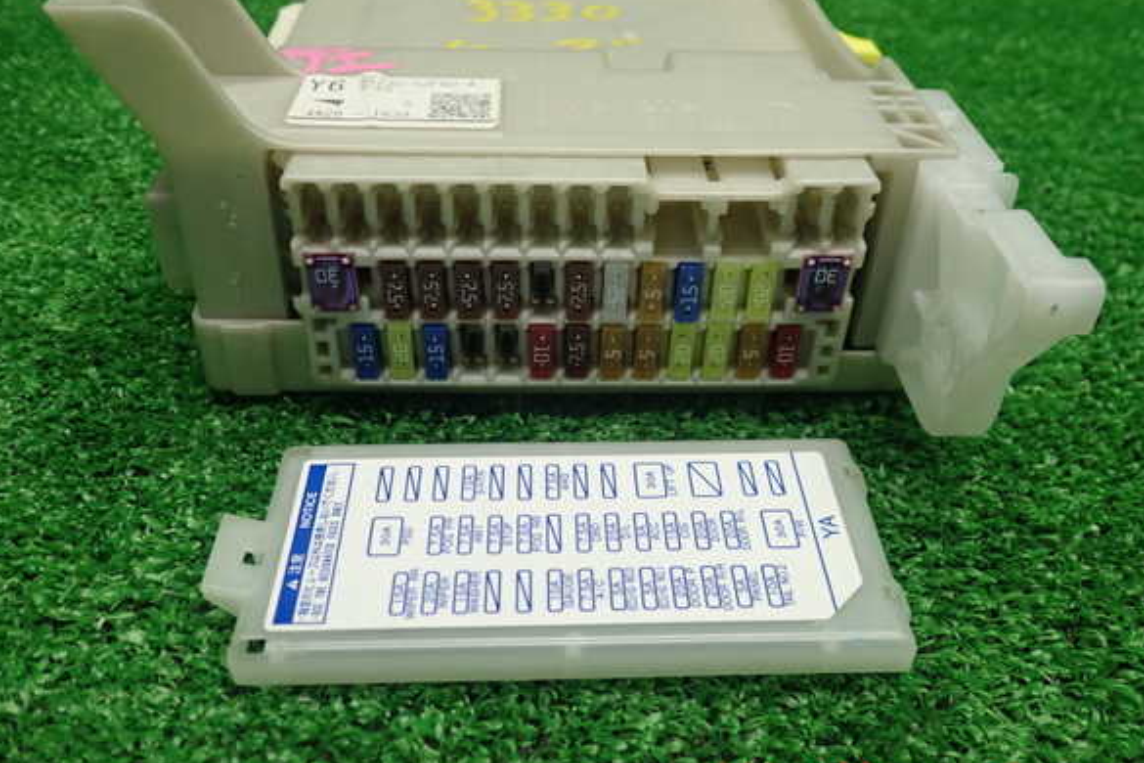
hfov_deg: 58.7
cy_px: 368
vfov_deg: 41.1
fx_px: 1017
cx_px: 573
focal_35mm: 32
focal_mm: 5.5
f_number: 2.3
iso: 400
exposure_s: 1/125
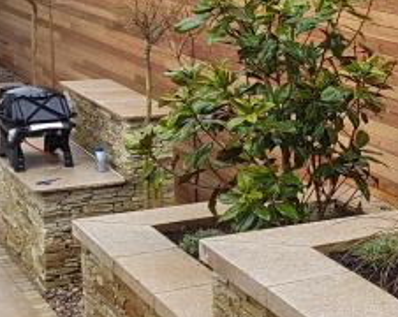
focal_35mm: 90
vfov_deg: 17.0
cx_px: 606
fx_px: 1058
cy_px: 120
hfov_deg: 18.7
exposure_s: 1/130
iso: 40
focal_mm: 4.2
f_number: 1.7
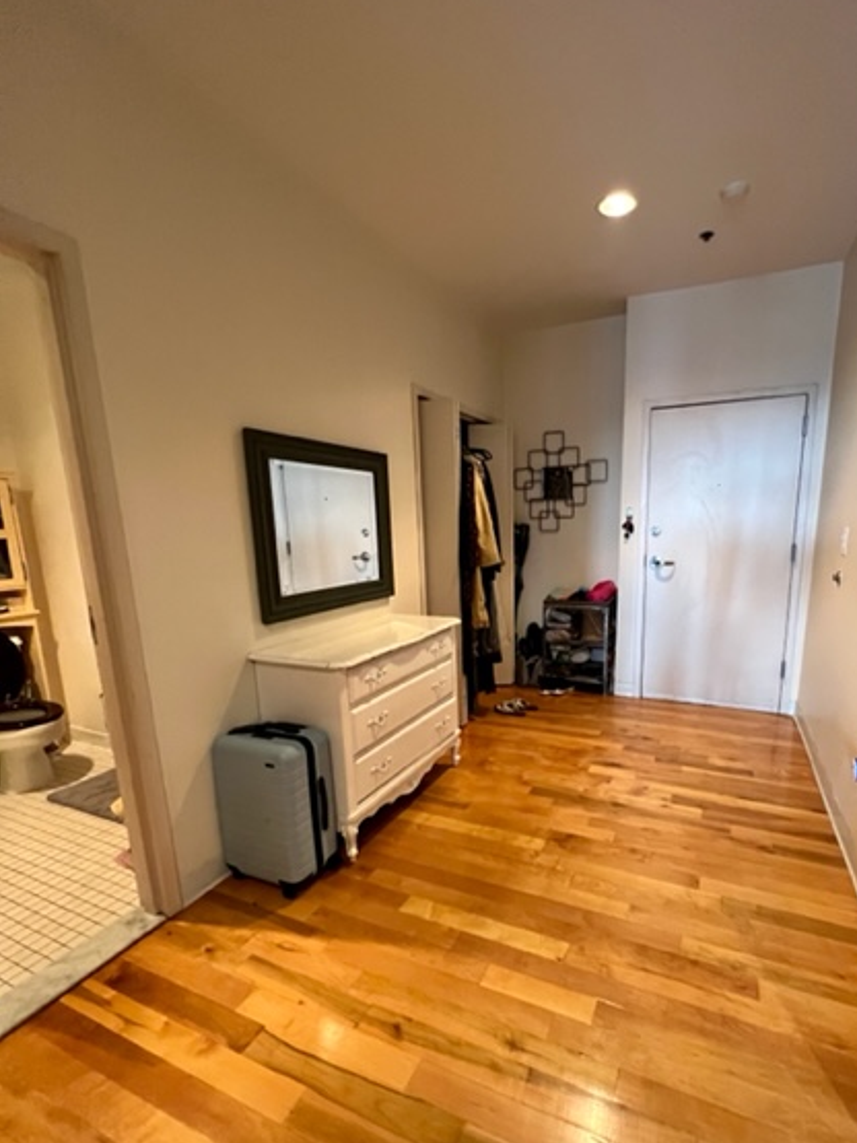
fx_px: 495
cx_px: 492
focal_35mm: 15
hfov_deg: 81.2
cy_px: 632
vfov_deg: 97.8
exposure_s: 1/60
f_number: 1.8
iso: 640
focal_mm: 1.57
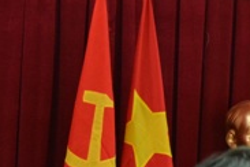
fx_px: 1660
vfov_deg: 5.7
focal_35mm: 239
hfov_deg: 8.4
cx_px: 391
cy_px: 241
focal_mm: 38
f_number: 4.8
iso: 1600
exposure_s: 1/30
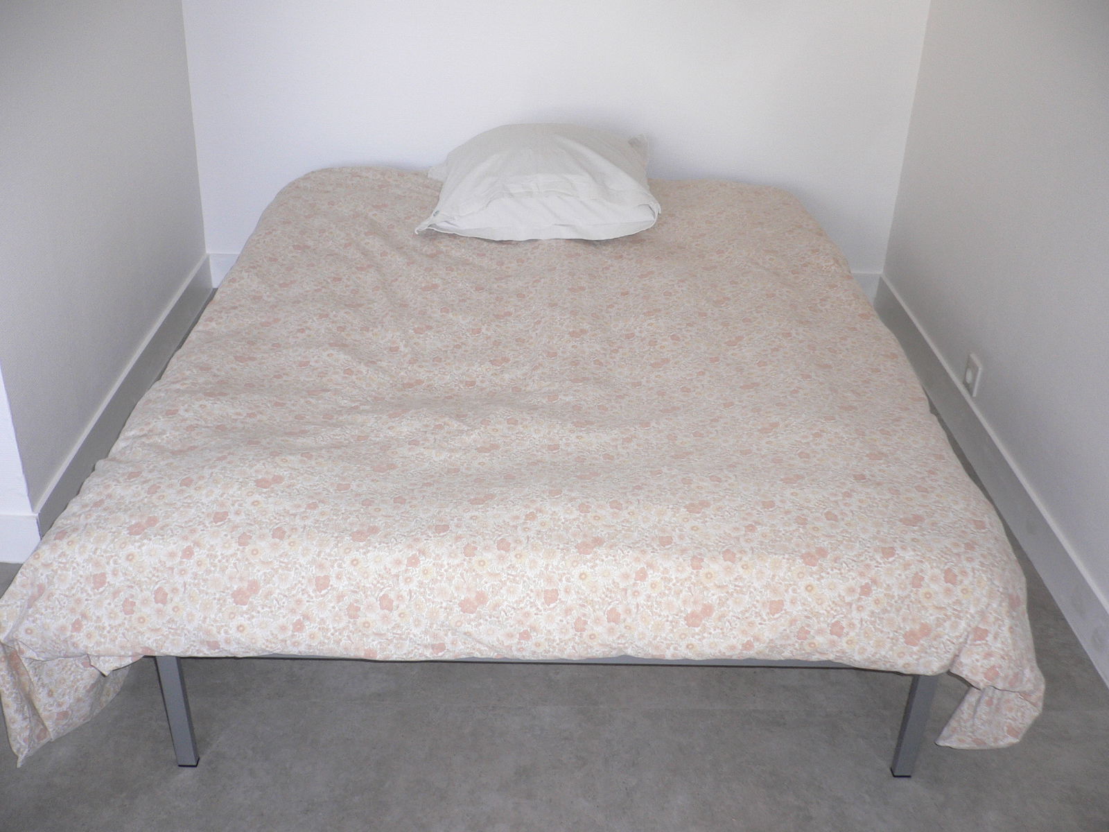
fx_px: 1121
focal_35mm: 35
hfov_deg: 52.6
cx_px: 554
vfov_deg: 40.7
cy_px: 416
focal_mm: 5.8
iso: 150
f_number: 2.8
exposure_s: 1/60
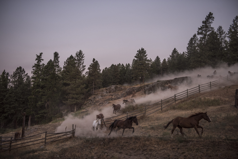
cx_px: 119
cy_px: 80
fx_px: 238
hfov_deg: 53.1
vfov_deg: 36.9
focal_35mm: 36
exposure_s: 1/320
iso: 640
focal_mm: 36
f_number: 2.8
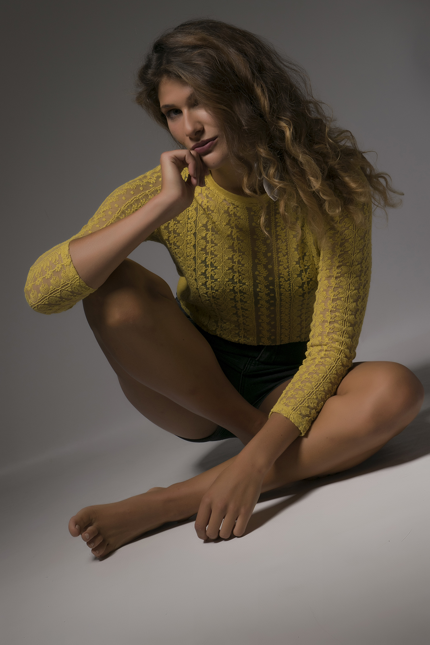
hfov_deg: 16.6
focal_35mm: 82
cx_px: 215
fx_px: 1478
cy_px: 322
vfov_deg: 24.6
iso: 100
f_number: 14
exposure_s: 1/100
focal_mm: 55
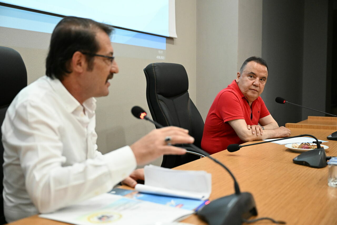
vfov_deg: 31.9
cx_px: 168
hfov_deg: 46.4
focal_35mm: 42
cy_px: 112
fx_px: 393
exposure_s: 1/320
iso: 6400
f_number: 3.2
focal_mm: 42
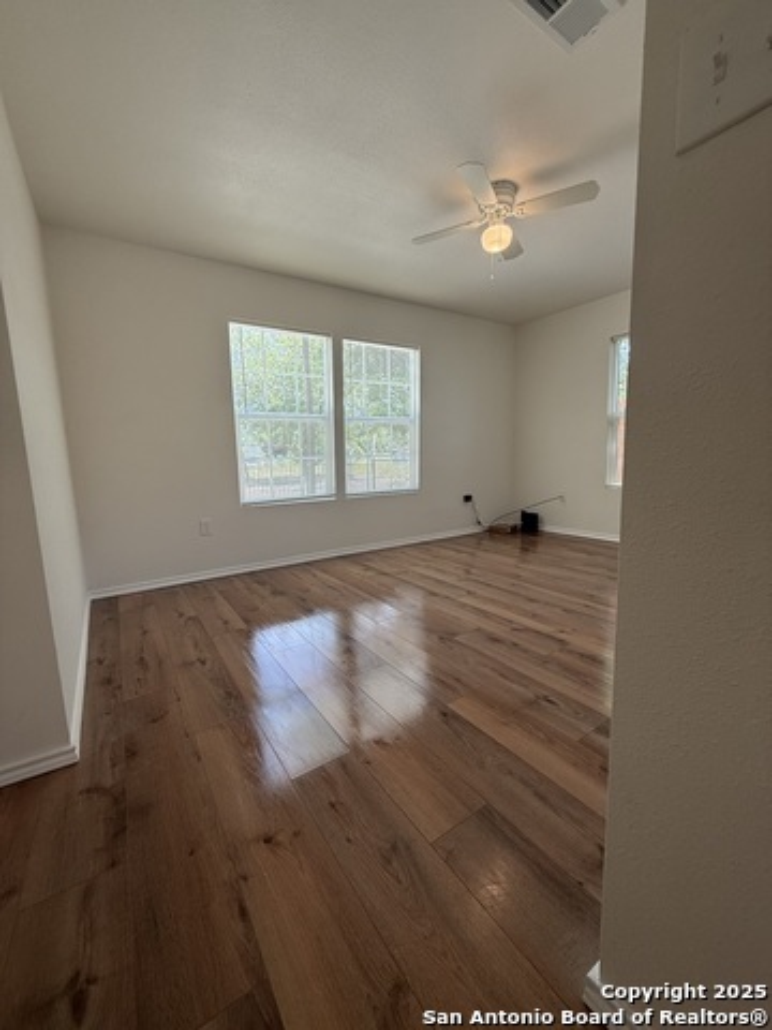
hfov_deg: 85.7
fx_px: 416
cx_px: 386
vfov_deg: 102.1
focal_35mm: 14
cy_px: 515
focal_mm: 2.22
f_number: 2.2
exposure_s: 1/120
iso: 64
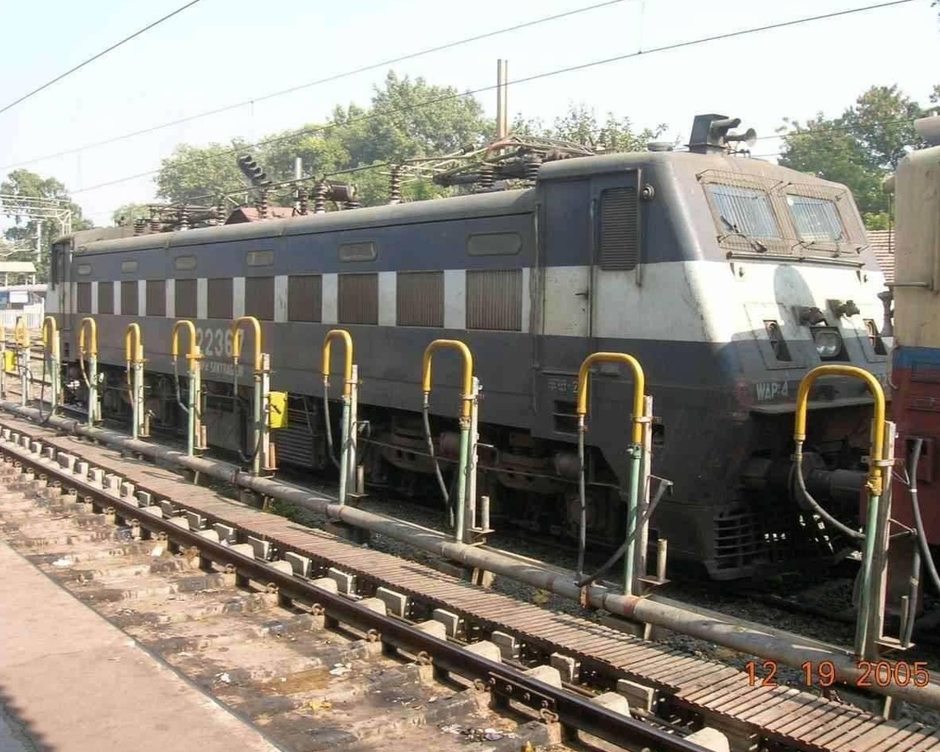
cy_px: 371
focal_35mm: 36
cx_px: 490
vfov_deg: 41.2
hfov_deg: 50.3
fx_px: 1002
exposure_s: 1/114
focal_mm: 5.7
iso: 50
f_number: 4.9
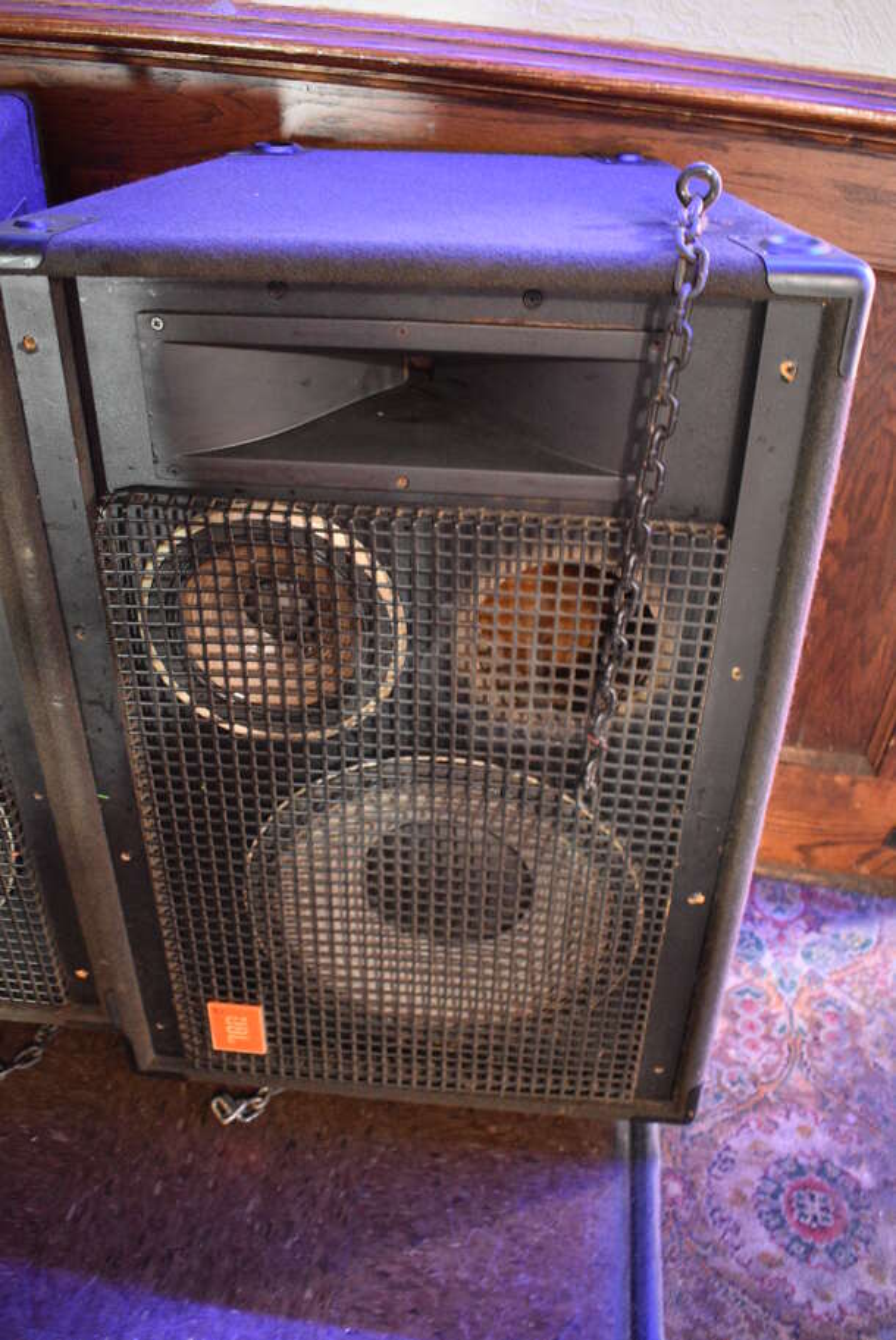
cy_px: 670
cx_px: 448
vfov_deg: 61.9
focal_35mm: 30
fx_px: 1118
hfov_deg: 43.7
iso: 3200
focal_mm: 20
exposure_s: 1/4
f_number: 3.5
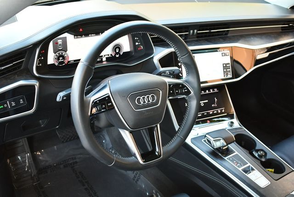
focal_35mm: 40
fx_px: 327
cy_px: 98
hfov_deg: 48.4
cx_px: 147
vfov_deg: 33.5
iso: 1000
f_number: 3.5
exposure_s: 1/125
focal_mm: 20
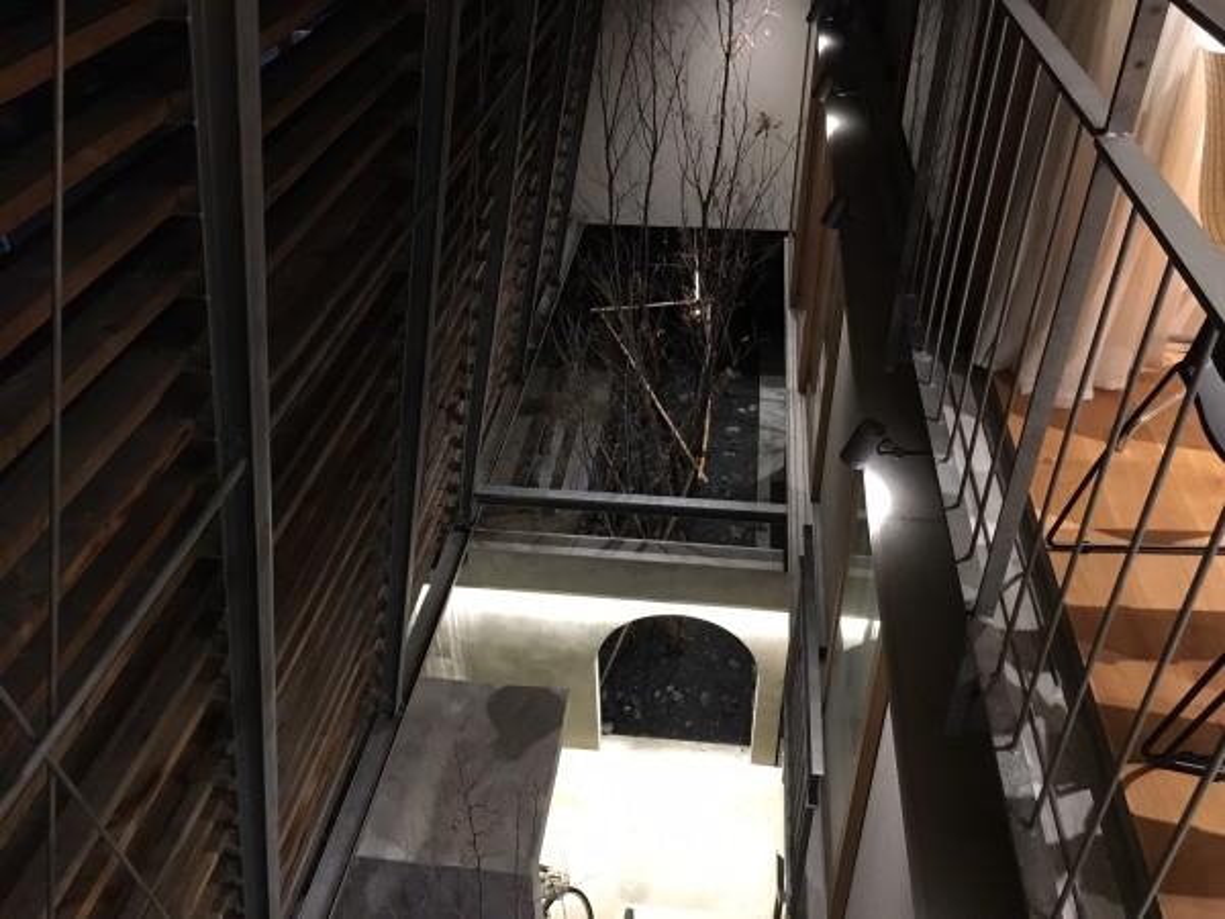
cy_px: 460
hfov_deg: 61.7
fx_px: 1026
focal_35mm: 29
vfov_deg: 48.2
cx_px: 612
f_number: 2.2
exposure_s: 1/15
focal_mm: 4.15
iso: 320
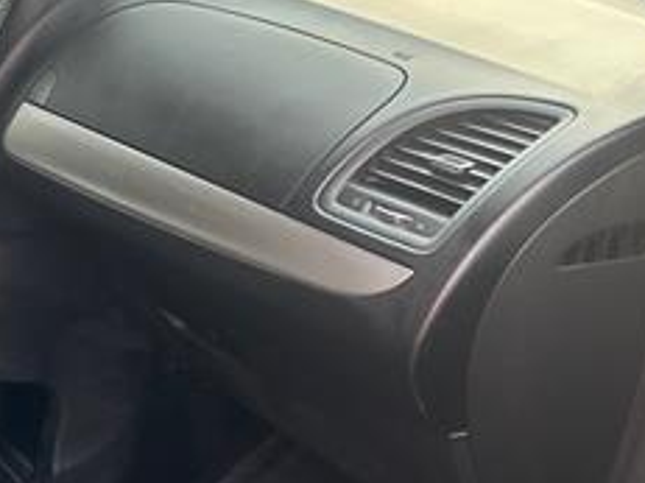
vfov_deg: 20.4
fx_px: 1341
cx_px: -78
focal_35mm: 72
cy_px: 218
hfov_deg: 25.0
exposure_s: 1/121
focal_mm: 5.7
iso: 125
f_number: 1.5
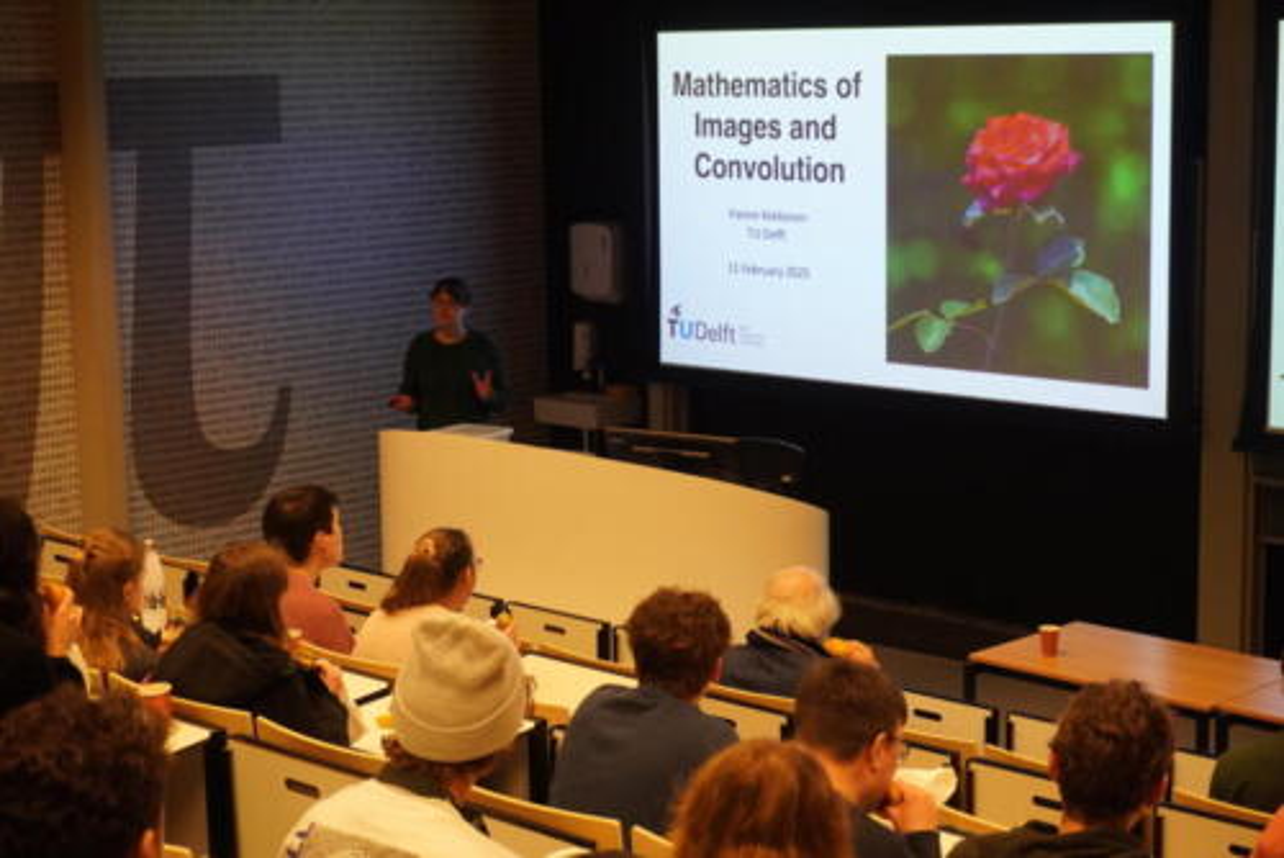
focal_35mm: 63
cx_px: 642
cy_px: 429
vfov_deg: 21.6
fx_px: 2248
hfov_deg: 31.9
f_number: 5.6
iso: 3200
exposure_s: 1/160
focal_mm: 42
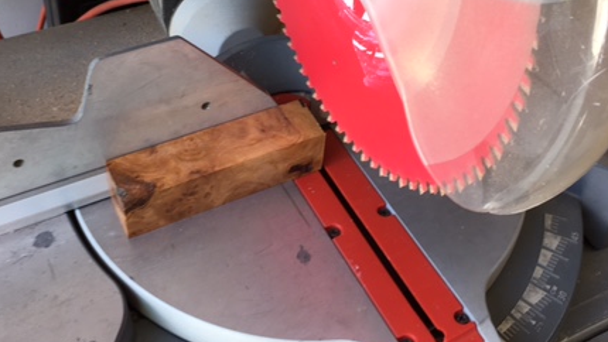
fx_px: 758
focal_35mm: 47
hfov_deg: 43.7
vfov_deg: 25.2
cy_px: 86
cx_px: 287
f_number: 2.2
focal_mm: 4.15
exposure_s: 1/60
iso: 25
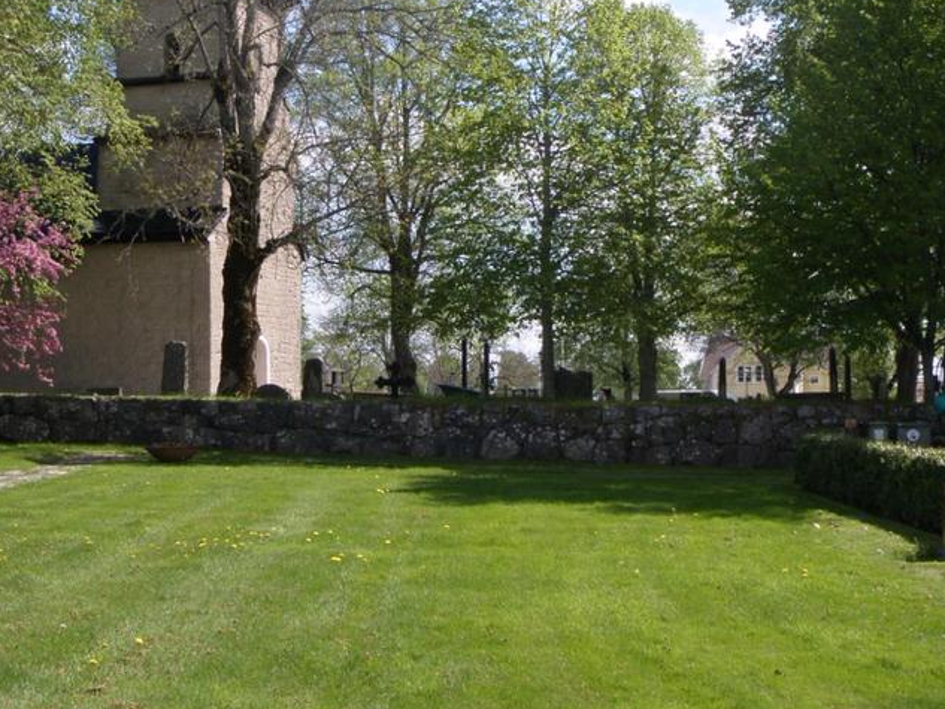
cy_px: 207
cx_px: 431
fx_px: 1638
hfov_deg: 32.2
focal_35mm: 60
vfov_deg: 24.2
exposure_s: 1/250
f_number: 4.5
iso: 50
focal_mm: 6.7
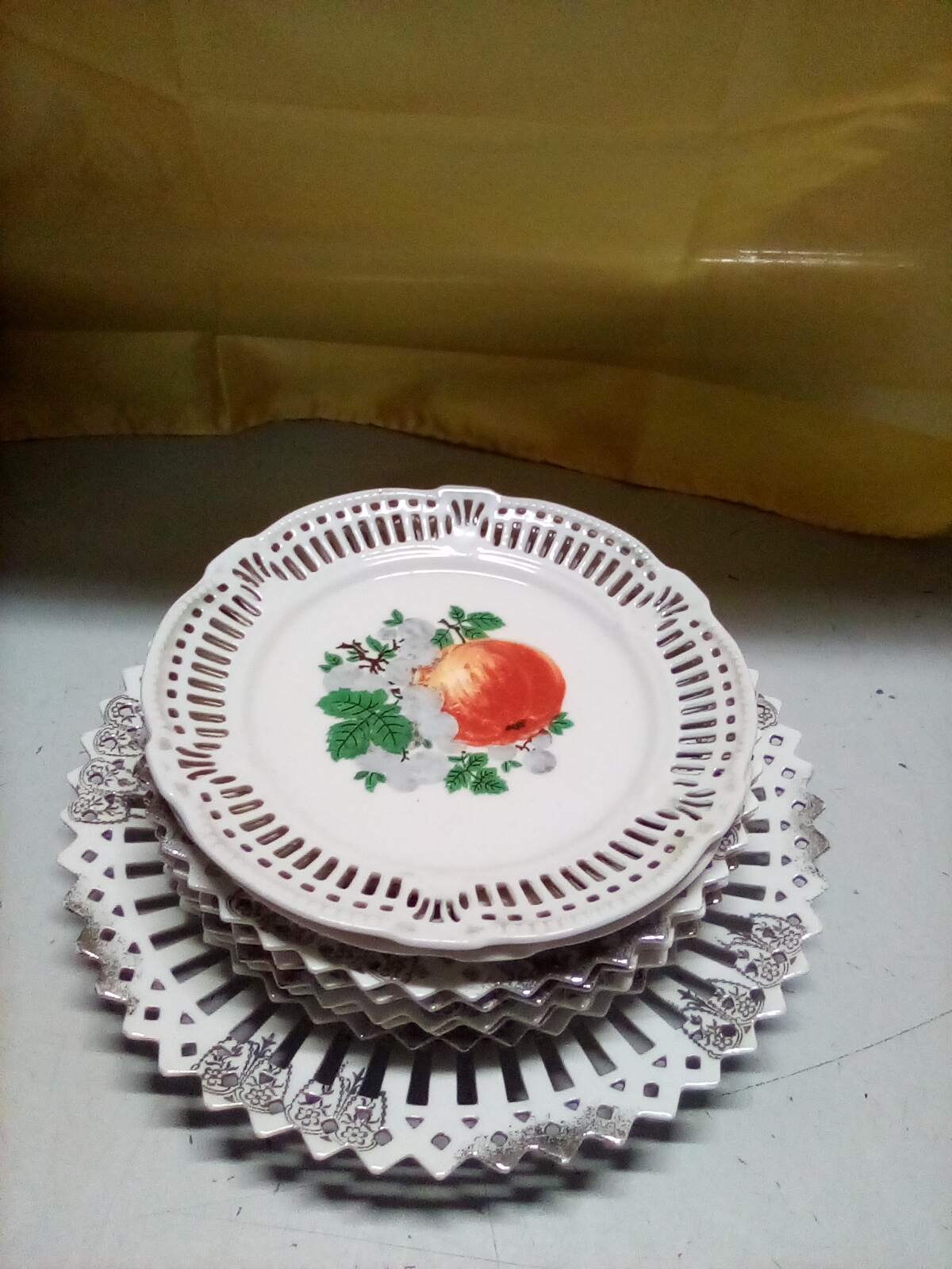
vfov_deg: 63.4
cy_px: 634
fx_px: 1027
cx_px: 476
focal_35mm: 28
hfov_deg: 49.7
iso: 168
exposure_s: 1/25
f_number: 2.2
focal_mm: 2.27
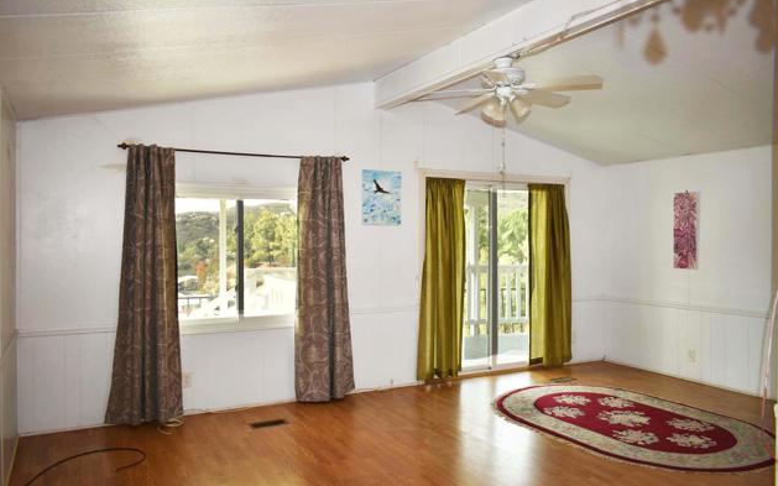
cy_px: 245
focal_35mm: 28
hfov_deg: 66.5
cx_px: 393
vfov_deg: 44.5
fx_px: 594
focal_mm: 18
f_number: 4.5
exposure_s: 1/80
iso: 100
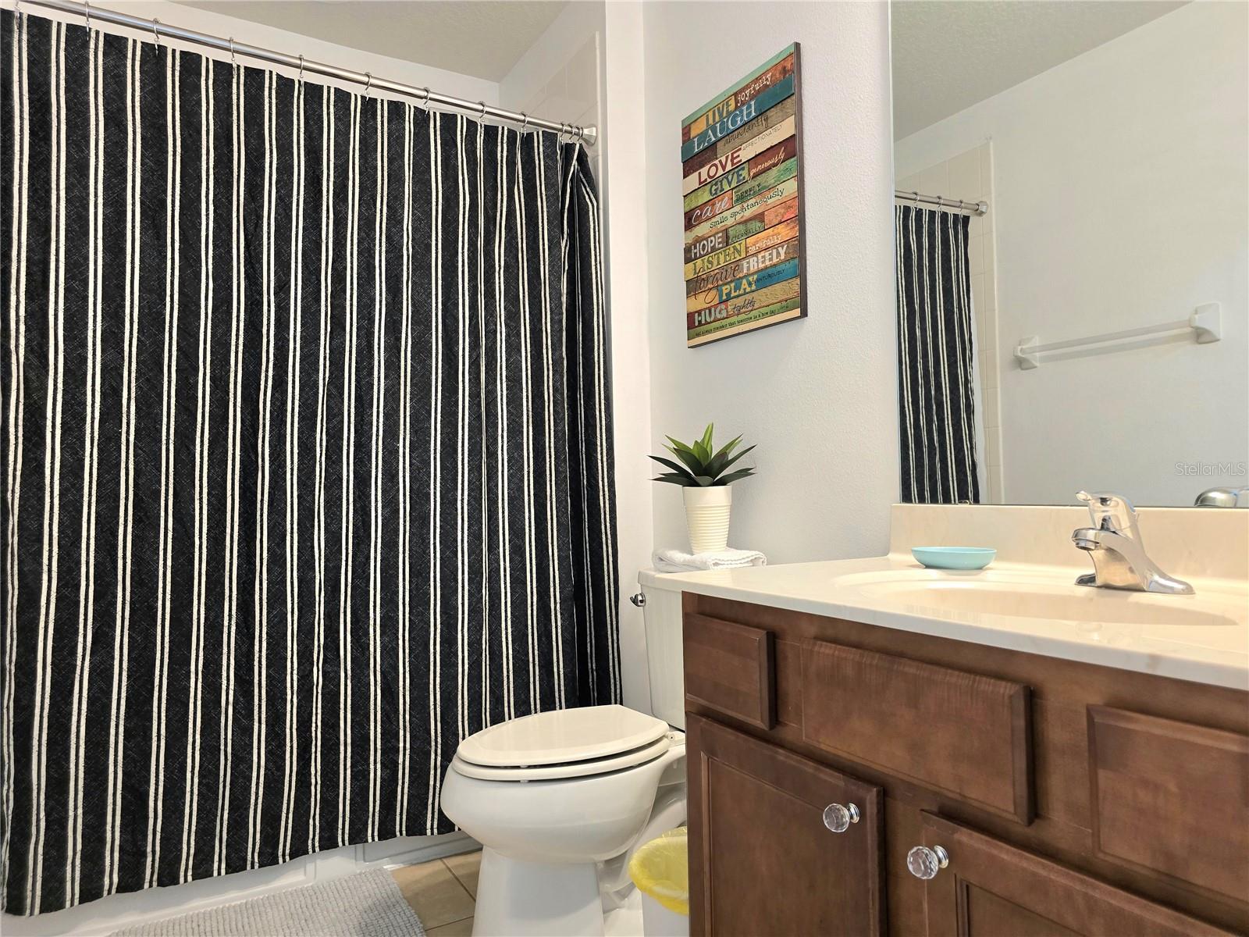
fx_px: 830
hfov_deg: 73.9
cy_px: 468
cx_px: 624
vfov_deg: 58.9
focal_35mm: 23
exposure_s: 1/120
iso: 400
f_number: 1.7
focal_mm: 6.3
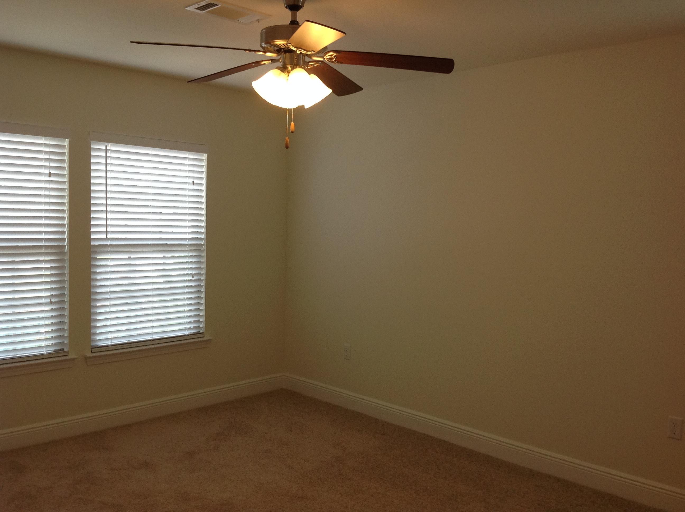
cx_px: 342
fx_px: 692
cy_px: 256
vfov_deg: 40.6
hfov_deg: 52.7
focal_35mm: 35
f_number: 2.4
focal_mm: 4.28
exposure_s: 1/120
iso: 100
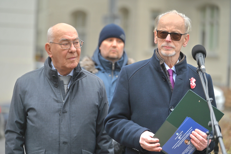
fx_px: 770
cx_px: 116
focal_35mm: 120
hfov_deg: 17.1
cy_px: 77
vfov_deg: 11.4
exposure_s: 1/400
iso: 100
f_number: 2.8
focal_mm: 120
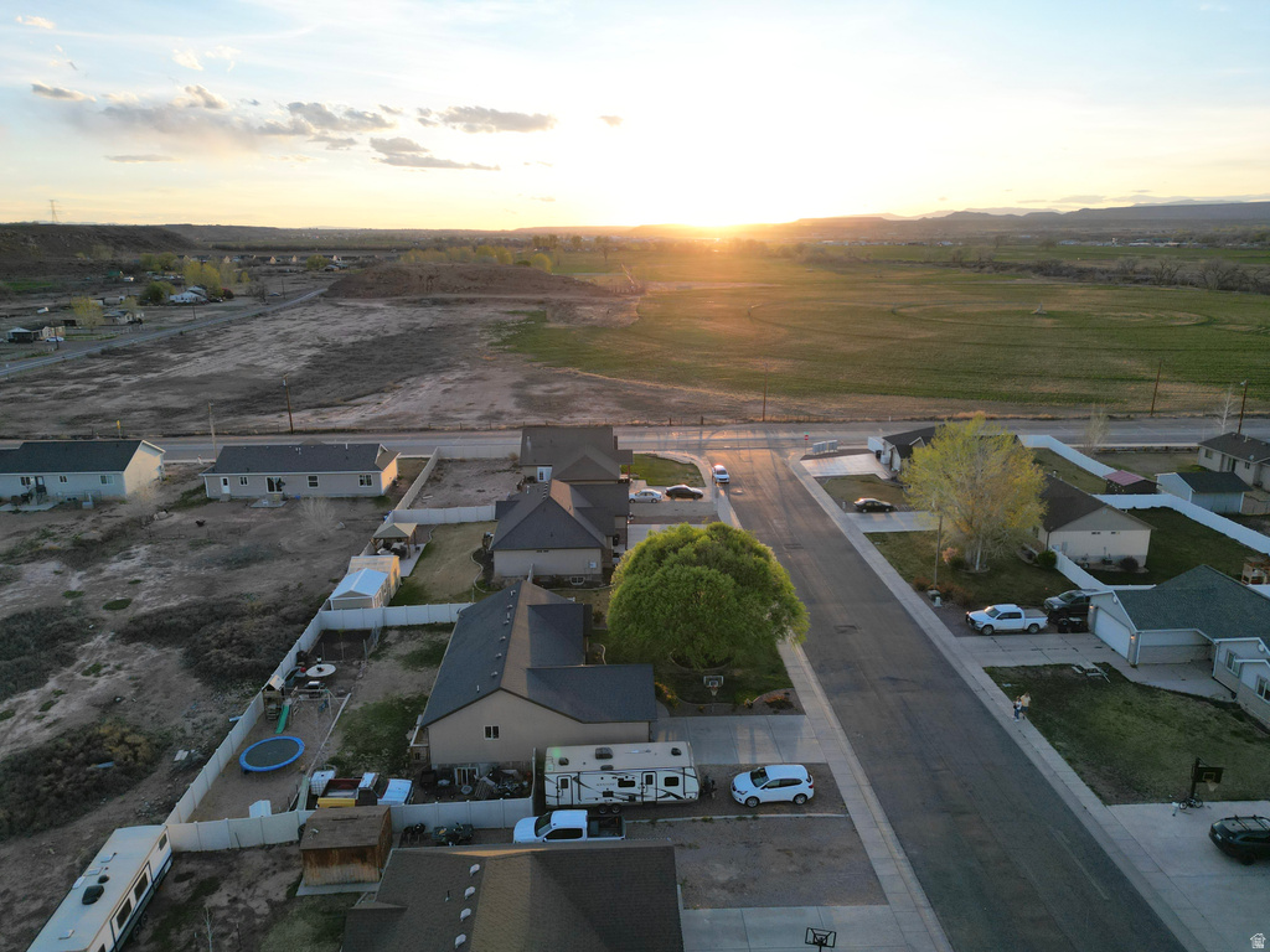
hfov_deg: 71.6
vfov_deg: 56.8
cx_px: 635
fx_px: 881
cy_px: 476
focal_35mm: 24
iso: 110
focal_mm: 6.72
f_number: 1.7
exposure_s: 1/1000
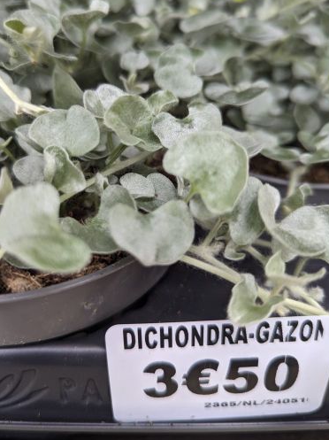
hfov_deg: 48.0
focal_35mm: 29
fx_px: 368
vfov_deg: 61.4
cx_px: 142
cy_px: 185
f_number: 1.85
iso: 72
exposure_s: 1/230
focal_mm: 6.81
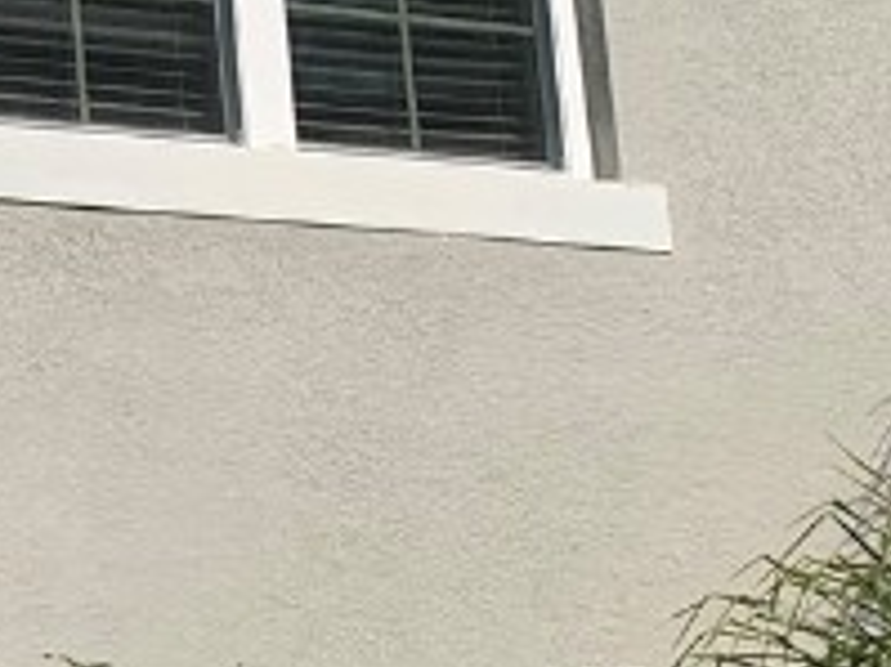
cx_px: -963
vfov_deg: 10.8
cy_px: 837
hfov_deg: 12.7
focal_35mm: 134
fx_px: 3447
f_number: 1.8
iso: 25
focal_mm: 4.25
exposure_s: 1/4464
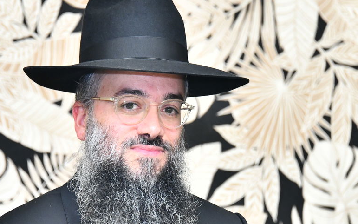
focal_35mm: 296
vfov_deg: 4.4
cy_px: 148
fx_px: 2888
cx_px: 148
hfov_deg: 7.1
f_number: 5.6
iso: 3200
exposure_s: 1/100
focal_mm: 160
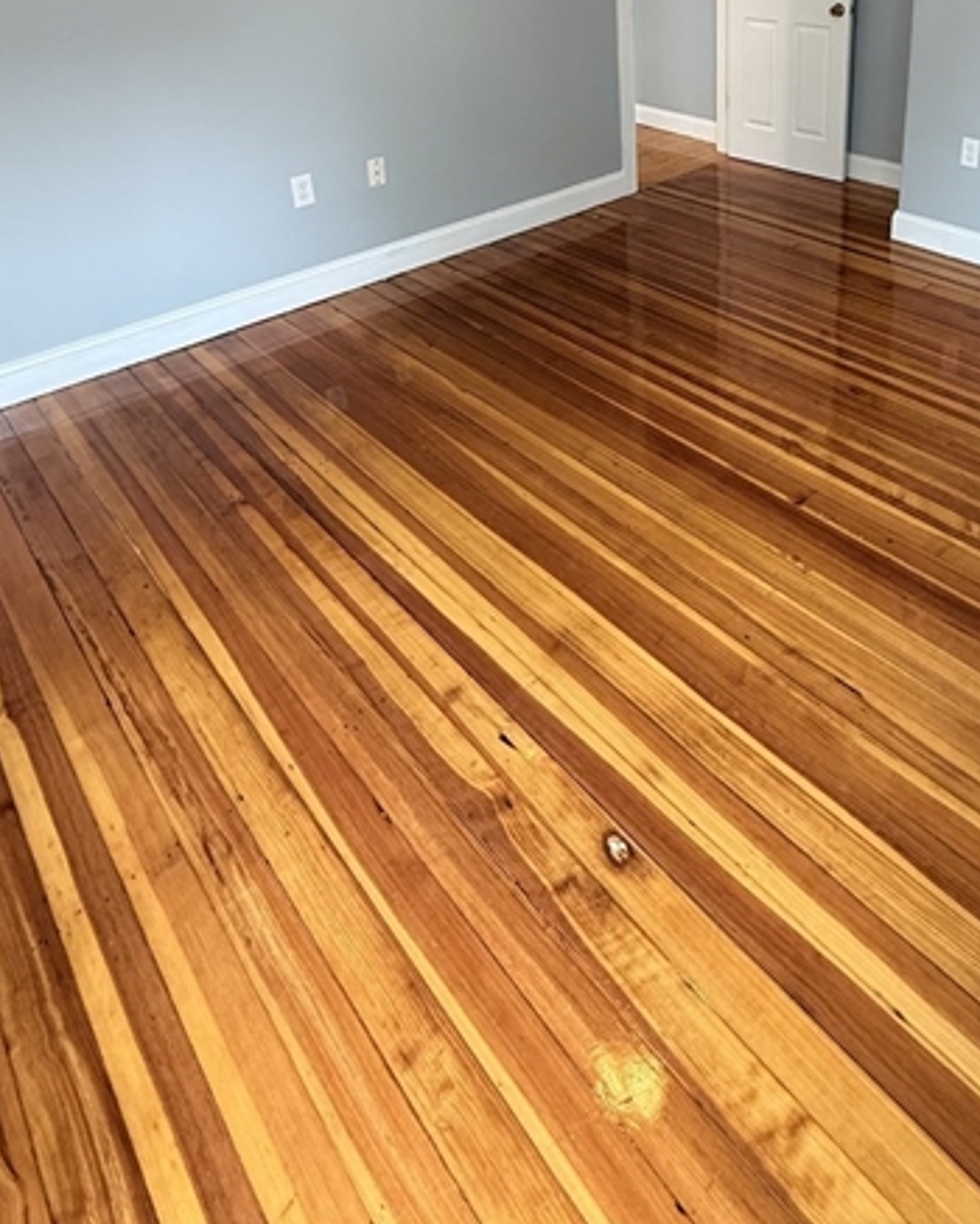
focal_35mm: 24
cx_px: 714
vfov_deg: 61.5
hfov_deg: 56.4
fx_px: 870
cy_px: 168
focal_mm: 2.22
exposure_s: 1/120
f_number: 2.2
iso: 250
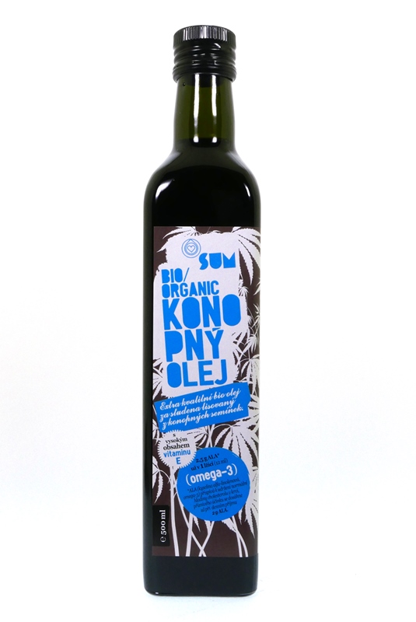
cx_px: 208
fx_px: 744
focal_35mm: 43
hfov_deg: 31.3
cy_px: 311
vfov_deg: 45.4
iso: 800
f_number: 16
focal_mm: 19.3
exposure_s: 1/60
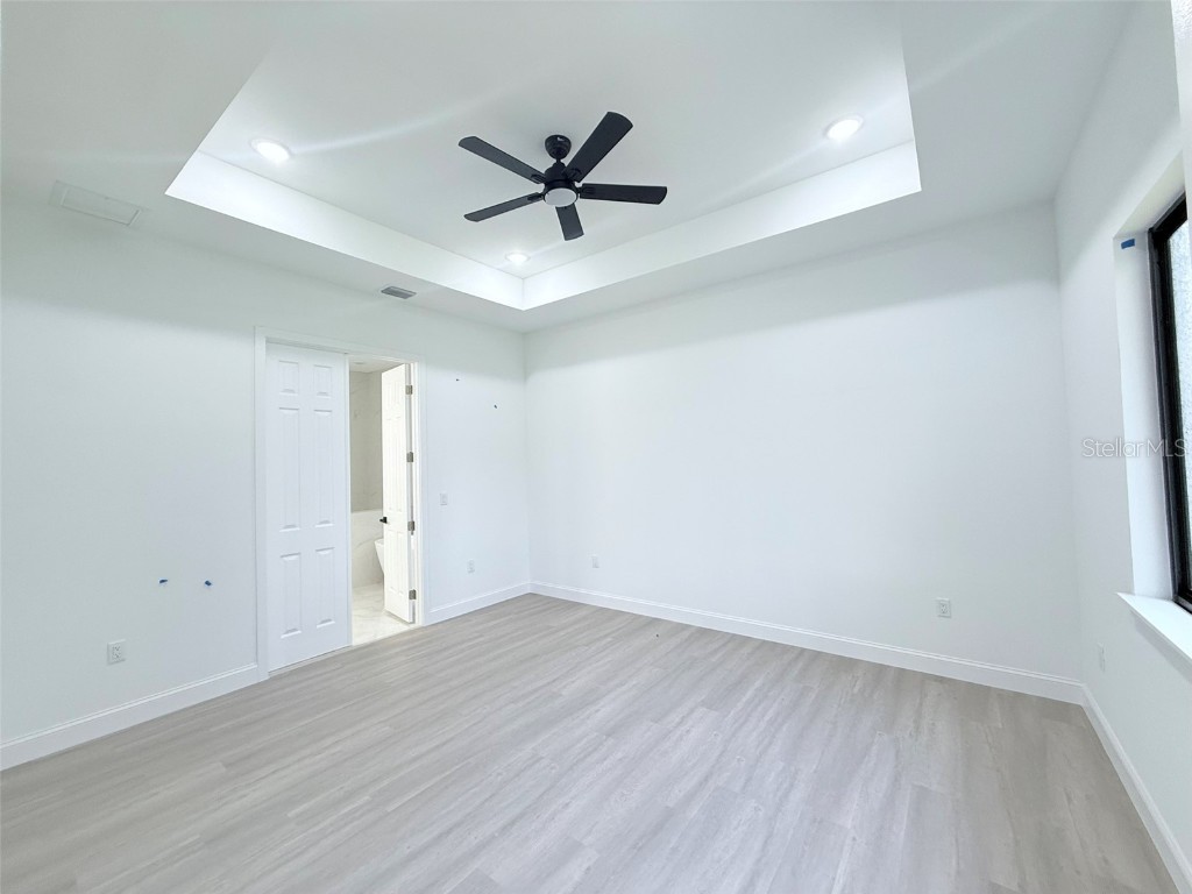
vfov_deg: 85.7
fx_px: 482
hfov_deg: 102.1
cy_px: 447
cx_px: 596
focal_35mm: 14
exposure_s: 1/120
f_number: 2.2
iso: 200
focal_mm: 2.22
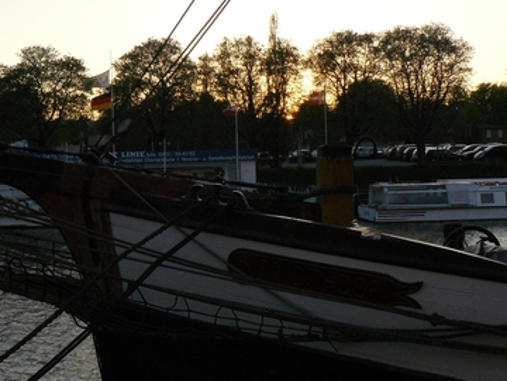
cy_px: 150
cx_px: 183
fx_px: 879
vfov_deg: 24.4
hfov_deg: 32.0
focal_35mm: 60
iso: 200
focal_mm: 6
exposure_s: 1/200
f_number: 5.6
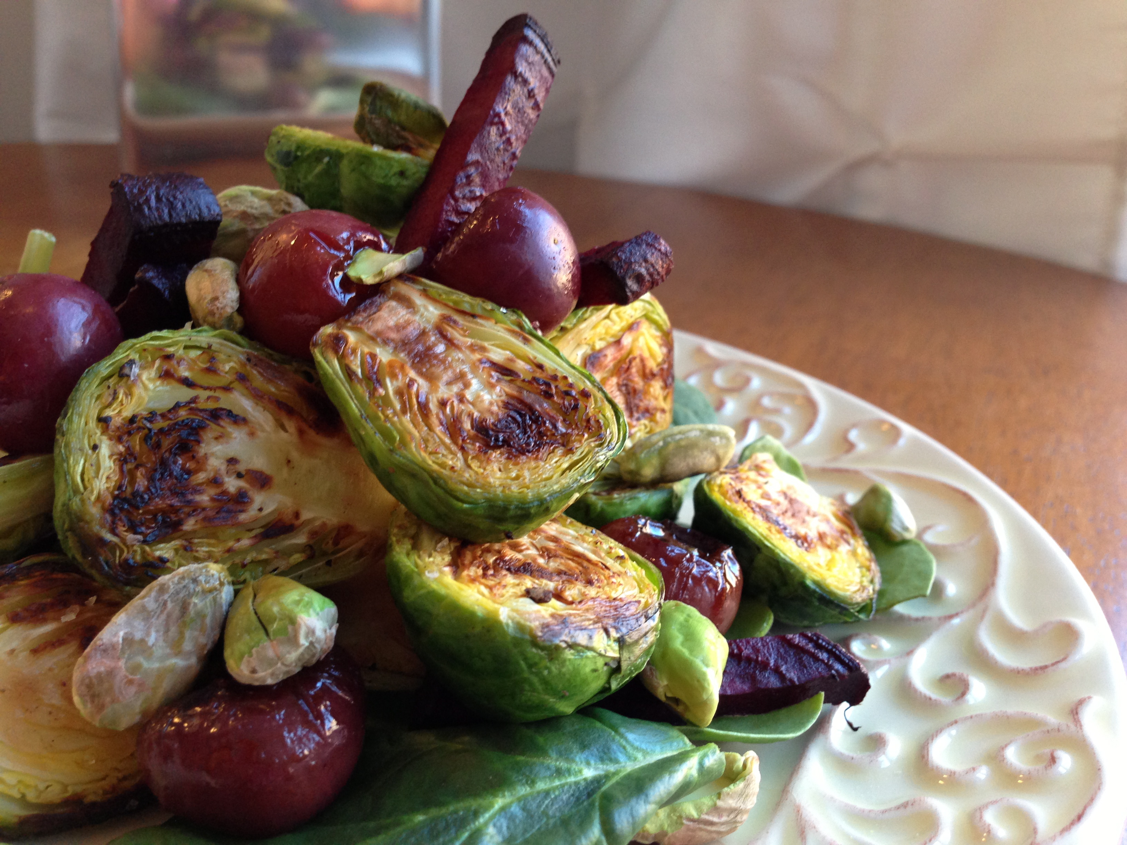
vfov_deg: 42.9
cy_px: 422
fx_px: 1074
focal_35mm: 33
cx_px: 564
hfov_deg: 55.4
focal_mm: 4.13
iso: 125
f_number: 2.4
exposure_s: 1/20
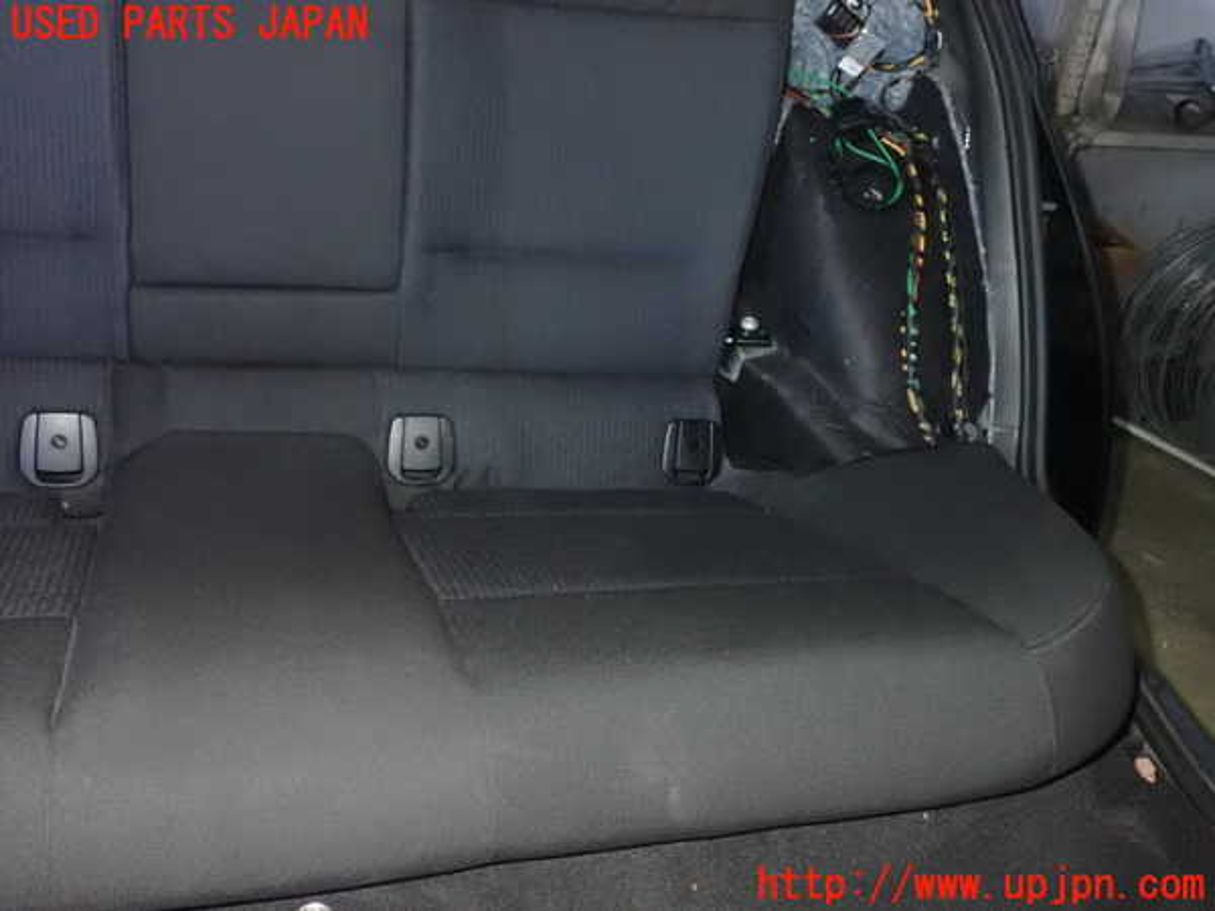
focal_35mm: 36
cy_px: 456
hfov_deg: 51.4
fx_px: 1264
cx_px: 608
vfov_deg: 39.7
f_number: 7.1
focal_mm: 6.37
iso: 1600
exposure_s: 1/40
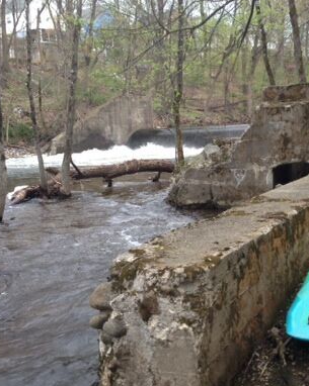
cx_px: 219
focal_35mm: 54
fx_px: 618
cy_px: 194
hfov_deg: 27.8
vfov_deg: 34.8
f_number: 2.4
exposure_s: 1/60
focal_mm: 4.12
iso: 64
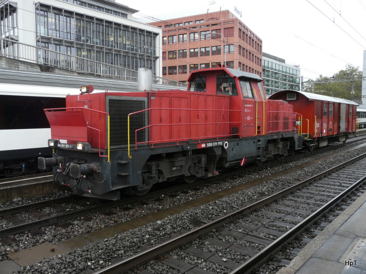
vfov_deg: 48.2
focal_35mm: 29
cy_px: 137
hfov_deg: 61.7
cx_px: 183
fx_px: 307
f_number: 2.8
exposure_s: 1/125
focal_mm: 4.8
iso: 125
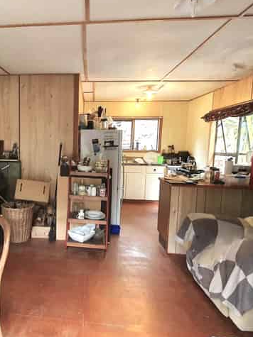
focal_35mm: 18
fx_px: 175
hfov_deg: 66.9
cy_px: 166
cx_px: 62
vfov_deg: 87.8
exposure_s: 1/50
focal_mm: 1.8
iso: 320
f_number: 2.2
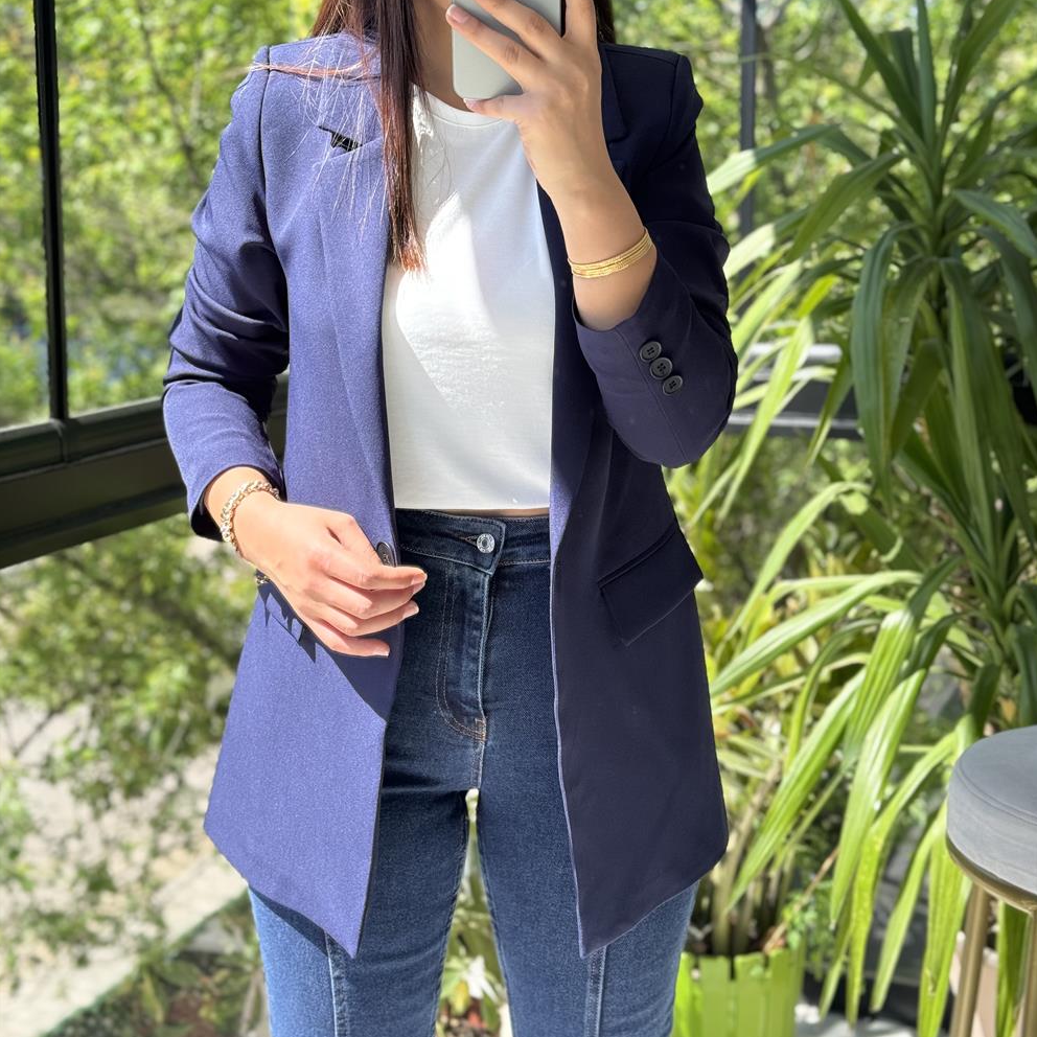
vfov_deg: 29.9
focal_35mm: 57
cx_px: 518
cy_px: 370
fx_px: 1932
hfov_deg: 30.0
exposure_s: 1/245
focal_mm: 6.76
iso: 64
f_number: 1.78
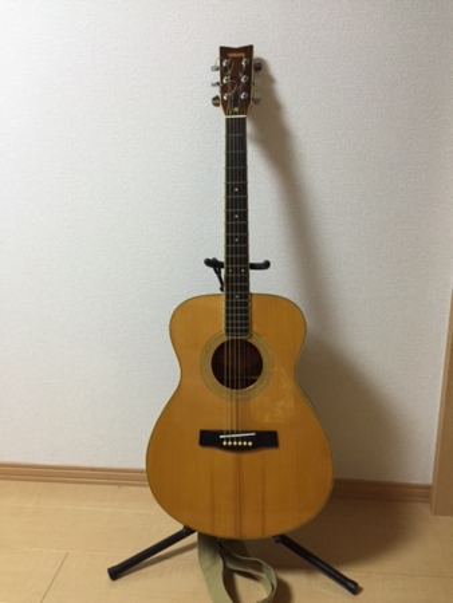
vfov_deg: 61.6
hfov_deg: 48.3
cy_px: 302
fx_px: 506
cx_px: 226
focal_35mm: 29
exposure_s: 1/30
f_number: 2.2
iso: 160
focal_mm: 4.15
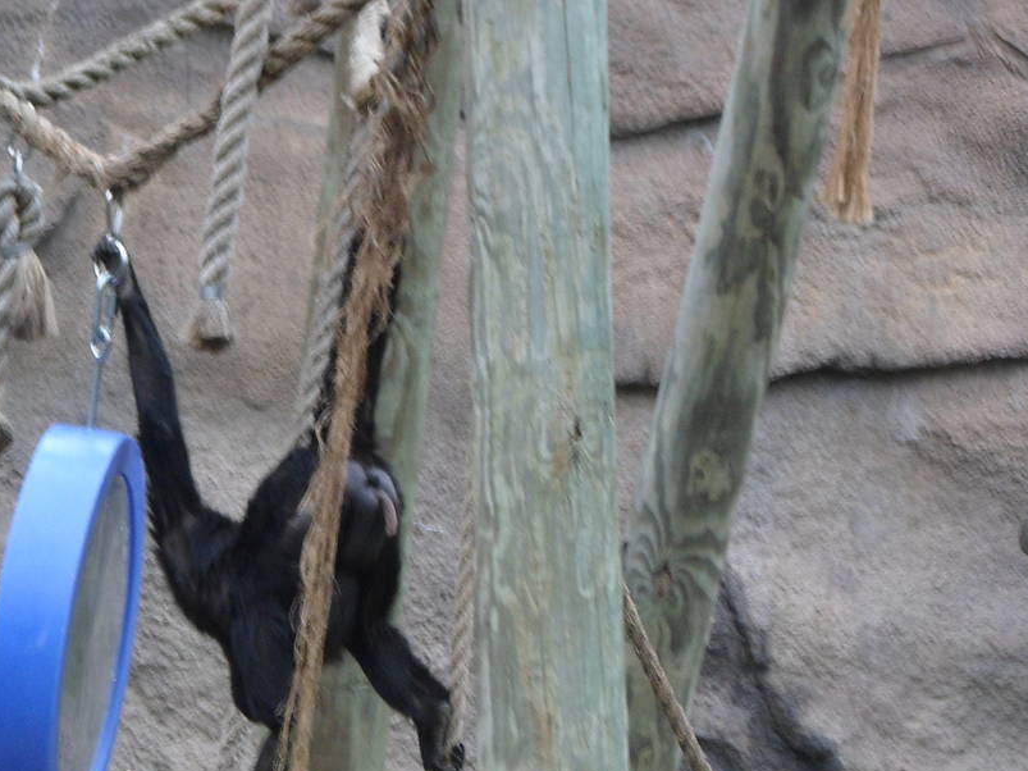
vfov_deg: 5.7
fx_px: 7690
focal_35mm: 259
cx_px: 178
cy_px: 615
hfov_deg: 7.6
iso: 80
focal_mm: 22.5
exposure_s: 1/60
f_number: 5.4
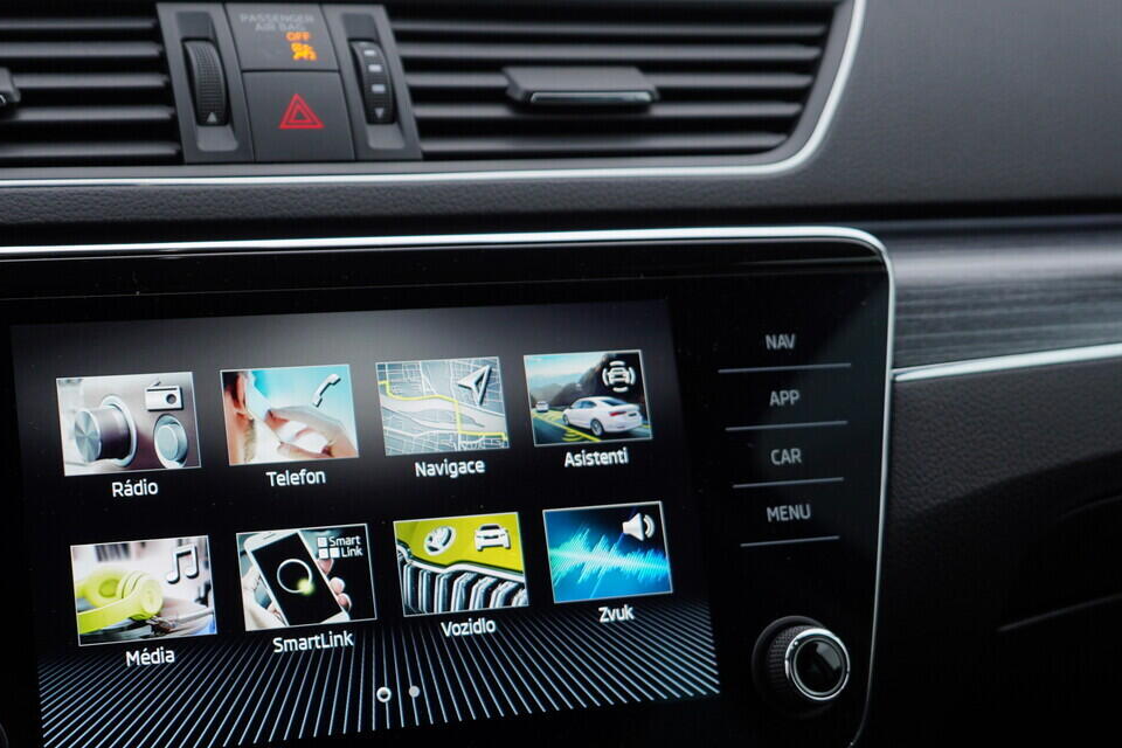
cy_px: 458
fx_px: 1683
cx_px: 327
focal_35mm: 54
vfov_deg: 25.0
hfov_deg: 36.3
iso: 125
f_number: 3.5
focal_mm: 24
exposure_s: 1/60
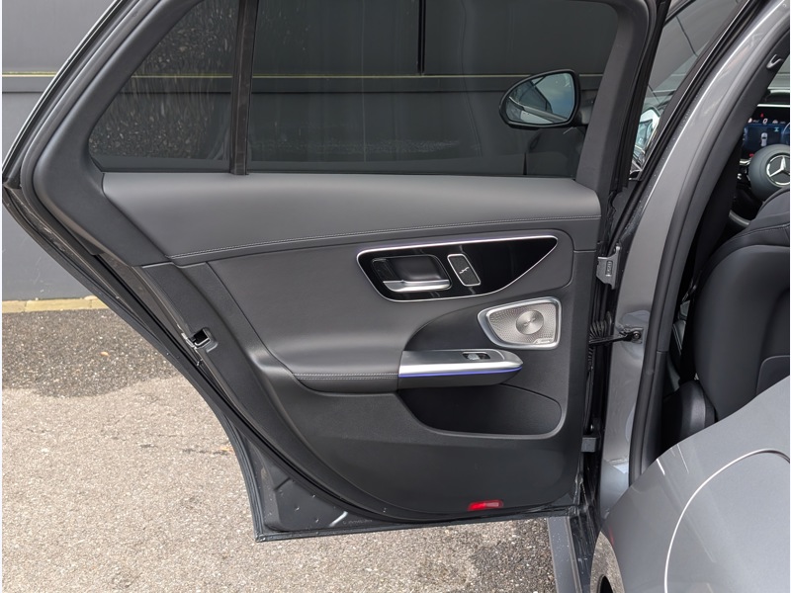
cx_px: 396
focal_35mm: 49
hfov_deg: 38.9
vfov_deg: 29.7
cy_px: 296
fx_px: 1120
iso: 150
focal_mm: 6.9
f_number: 1.68
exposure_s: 1/305
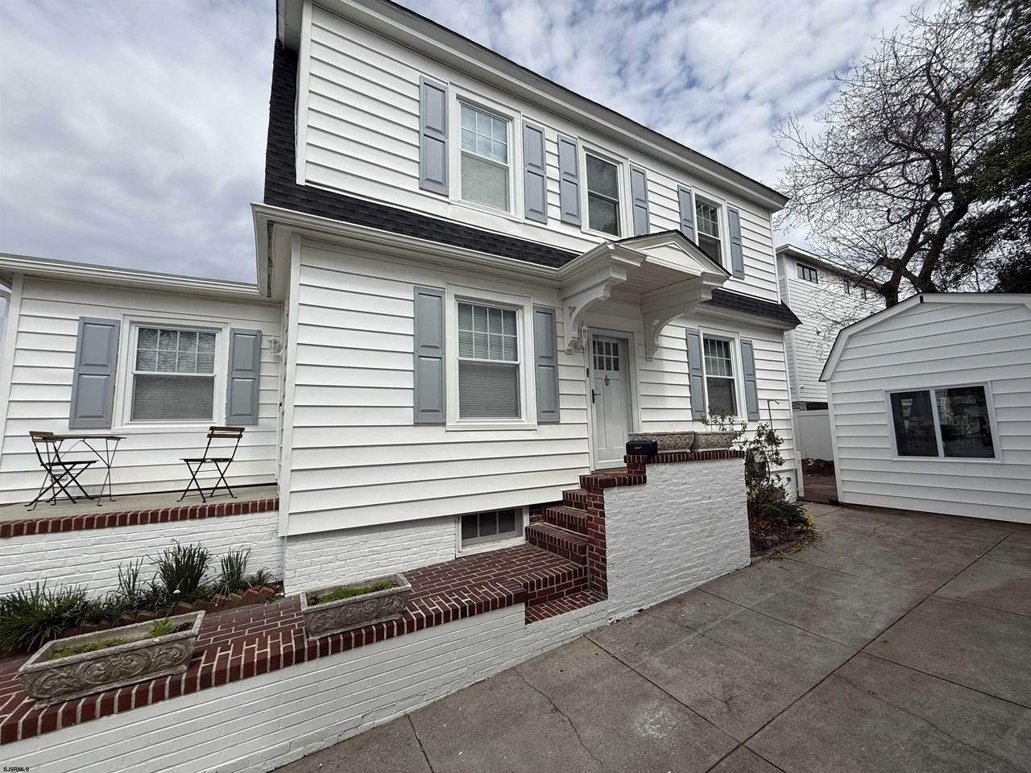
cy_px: 386
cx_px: 516
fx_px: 417
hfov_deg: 102.1
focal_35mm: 14
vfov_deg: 85.7
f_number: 2.2
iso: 50
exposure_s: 1/3891
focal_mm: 2.22
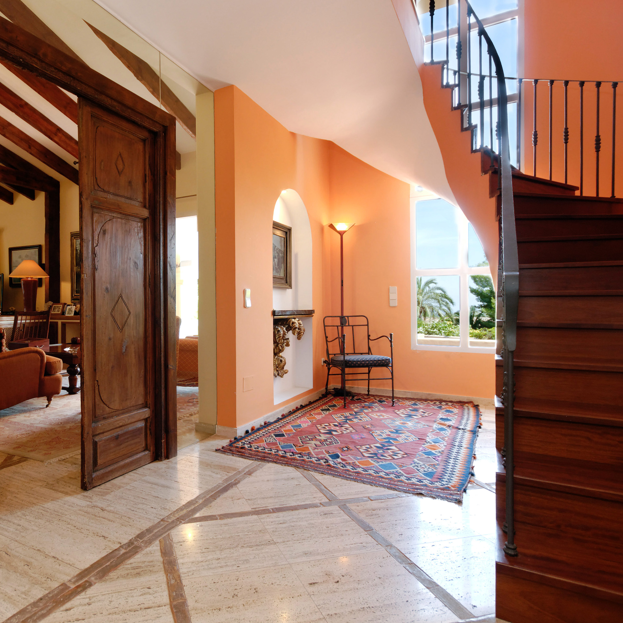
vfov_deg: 74.8
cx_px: 214
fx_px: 407
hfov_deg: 72.8
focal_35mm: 20
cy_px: 310
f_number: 5.6
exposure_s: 1/250
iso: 200
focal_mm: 10
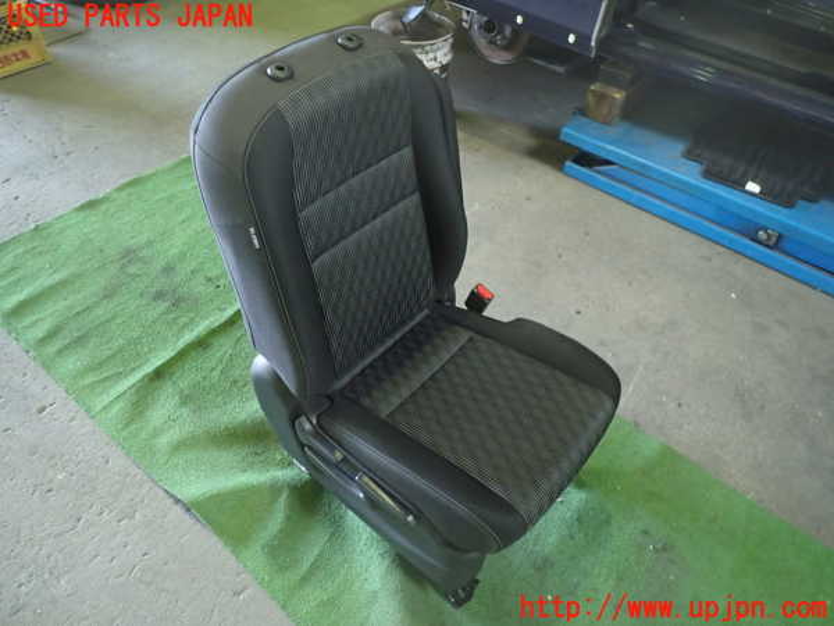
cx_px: 417
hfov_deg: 69.4
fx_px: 602
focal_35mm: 25
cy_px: 313
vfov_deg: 54.9
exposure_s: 1/30
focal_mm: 4.5
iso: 500
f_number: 2
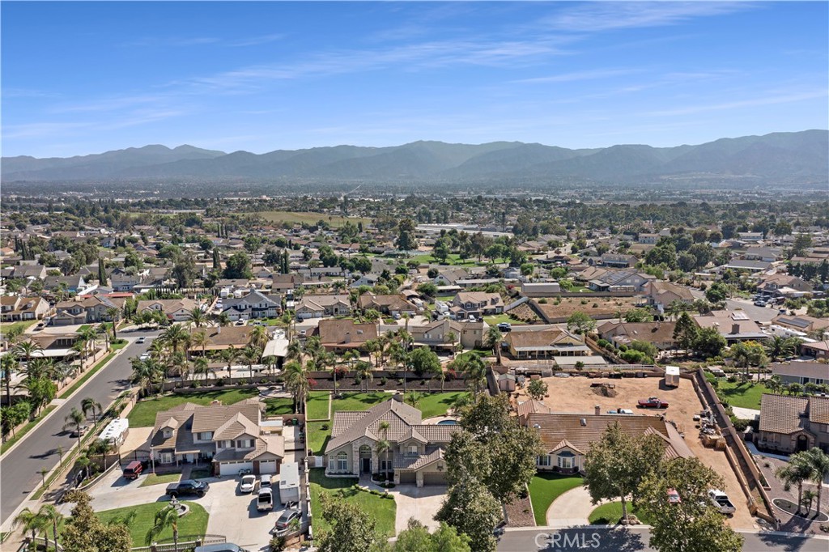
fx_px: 645
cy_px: 276
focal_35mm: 28
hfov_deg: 65.5
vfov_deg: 46.4
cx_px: 414
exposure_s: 1/320
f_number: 5.6
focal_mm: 10.26
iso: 100
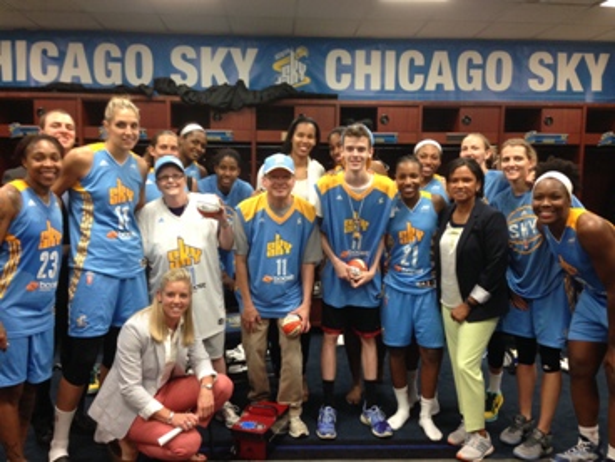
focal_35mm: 33
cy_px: 231
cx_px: 308
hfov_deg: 55.4
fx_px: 586
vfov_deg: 42.9
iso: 100
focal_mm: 4.12
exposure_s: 1/20
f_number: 2.4
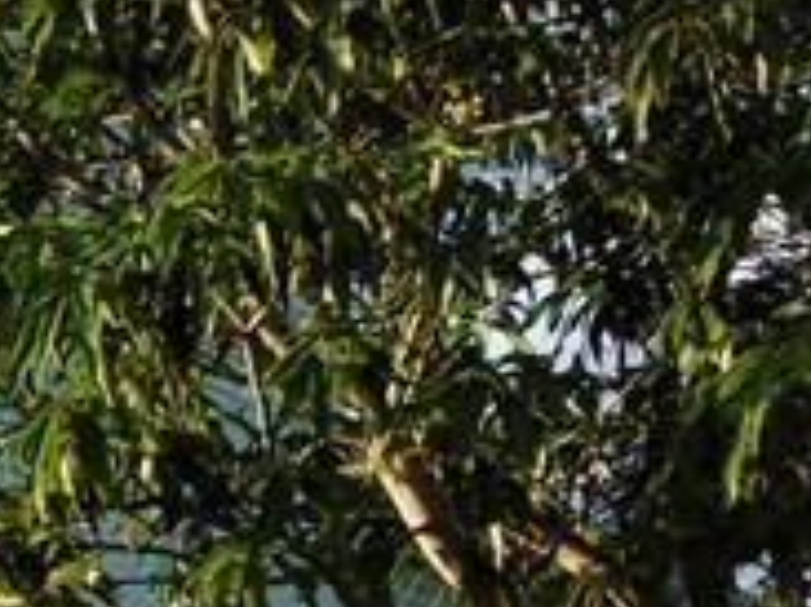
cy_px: 727
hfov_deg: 10.8
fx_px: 3933
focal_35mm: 168
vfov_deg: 8.7
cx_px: -815
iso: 80
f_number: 3.1
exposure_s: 1/500
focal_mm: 5.4
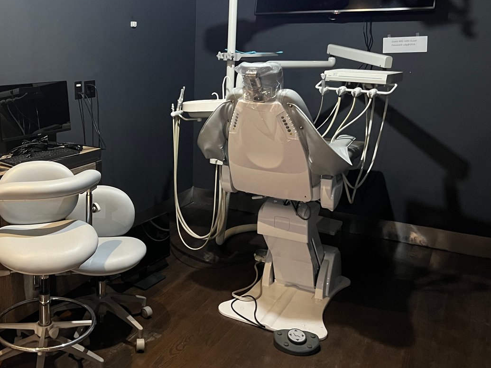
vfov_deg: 37.3
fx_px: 539
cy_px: 118
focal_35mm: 38
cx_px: 139
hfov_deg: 47.6
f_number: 1.5
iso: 640
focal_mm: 5.7
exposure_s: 1/30
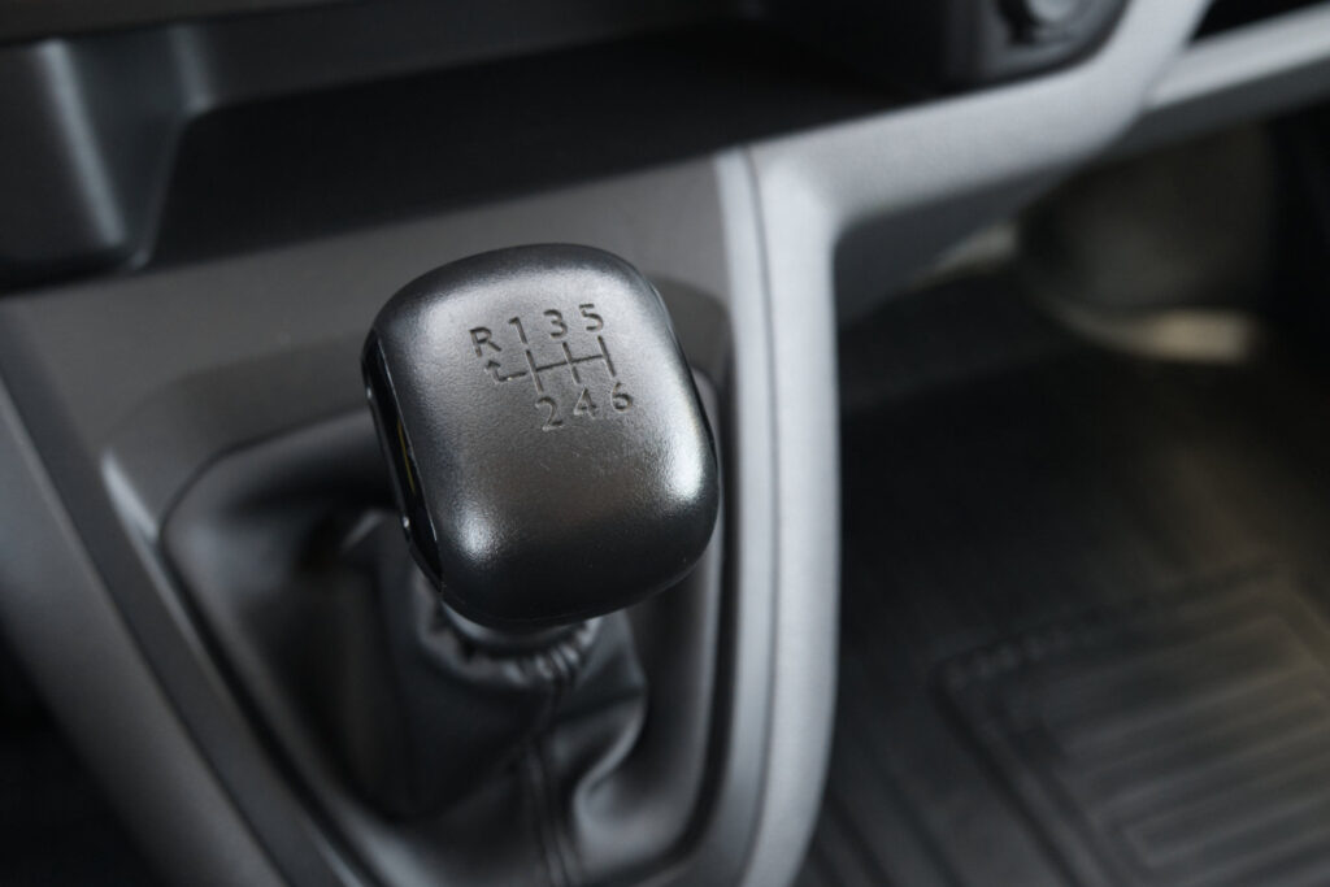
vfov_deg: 36.0
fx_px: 1367
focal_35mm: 37
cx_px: 665
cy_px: 444
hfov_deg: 51.9
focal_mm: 24.9
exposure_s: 1/50
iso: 1600
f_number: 5.6
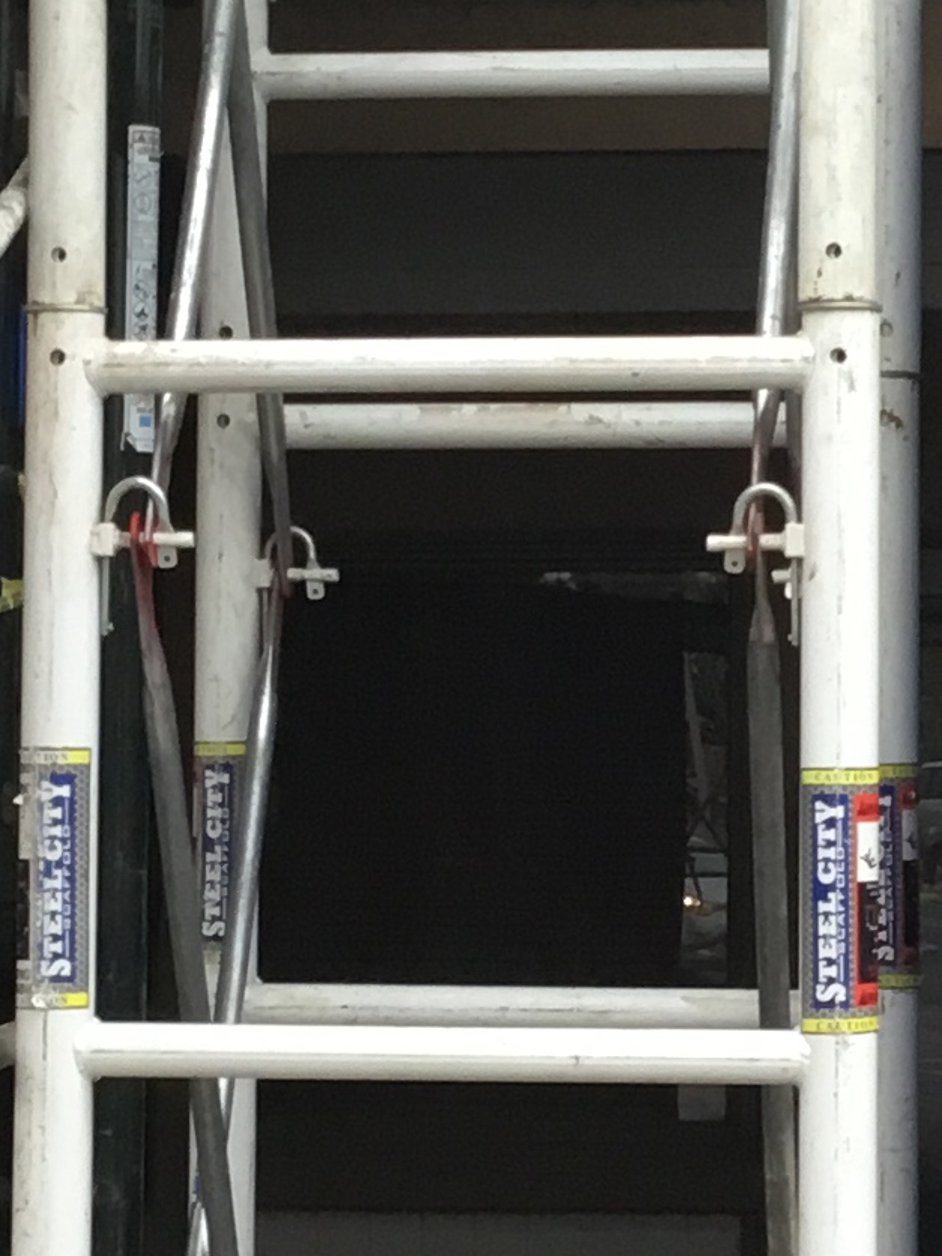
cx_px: 726
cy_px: 514
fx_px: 4390
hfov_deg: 12.2
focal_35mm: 121
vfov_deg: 16.3
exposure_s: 1/30
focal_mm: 3.3
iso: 32
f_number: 2.4
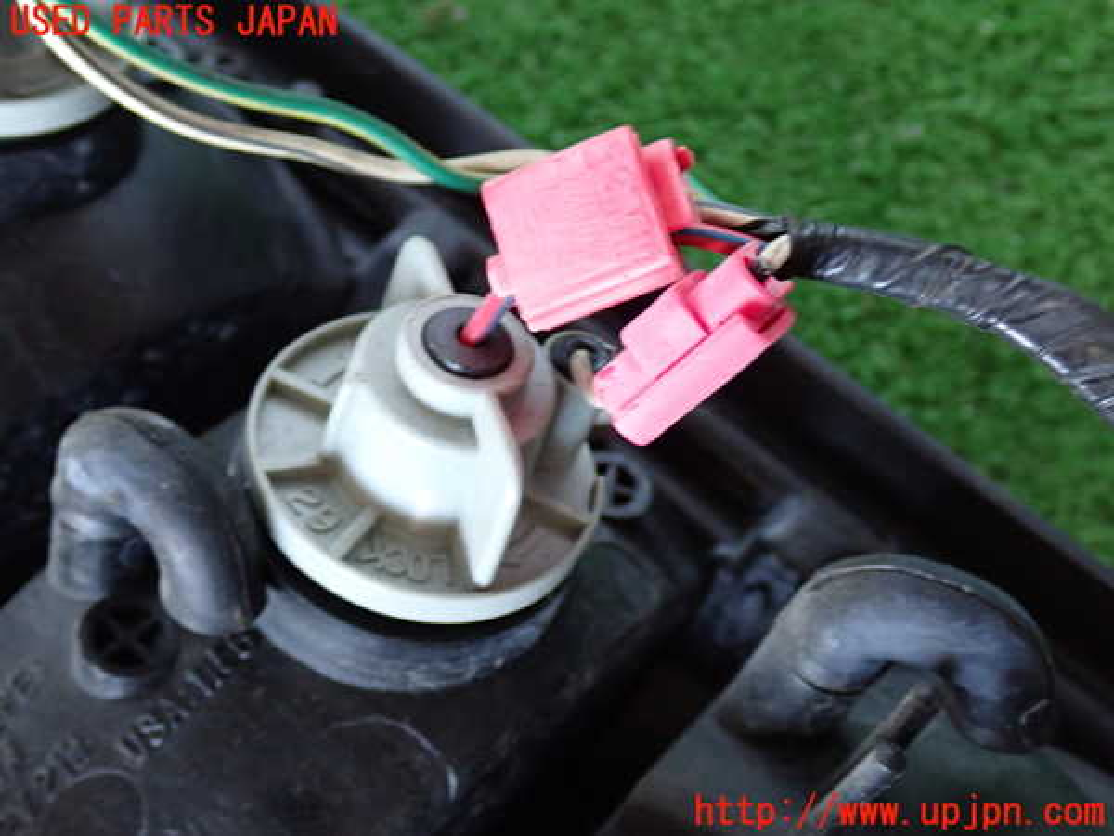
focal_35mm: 44
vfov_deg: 32.9
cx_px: 557
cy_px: 418
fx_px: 1416
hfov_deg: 42.9
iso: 800
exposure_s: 1/40
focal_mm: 7.84
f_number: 2.9
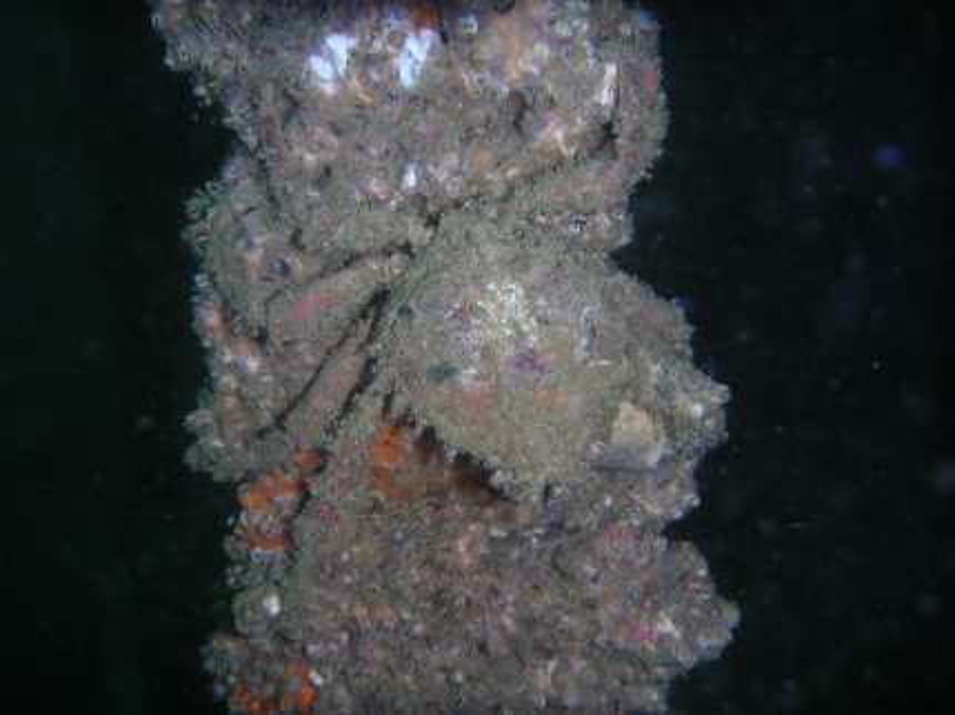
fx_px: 1048
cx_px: 478
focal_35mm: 38
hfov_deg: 49.0
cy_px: 358
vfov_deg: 37.7
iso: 160
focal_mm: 6
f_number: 6.7
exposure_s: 1/45
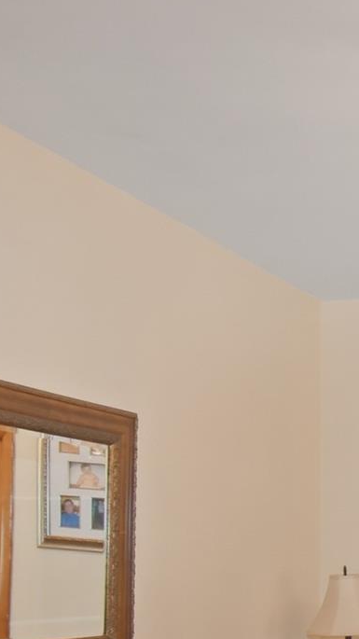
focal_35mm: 47
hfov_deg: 17.5
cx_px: 733
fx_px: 796
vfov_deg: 40.6
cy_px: 568
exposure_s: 1/60
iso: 500
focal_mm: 10
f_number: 4.5
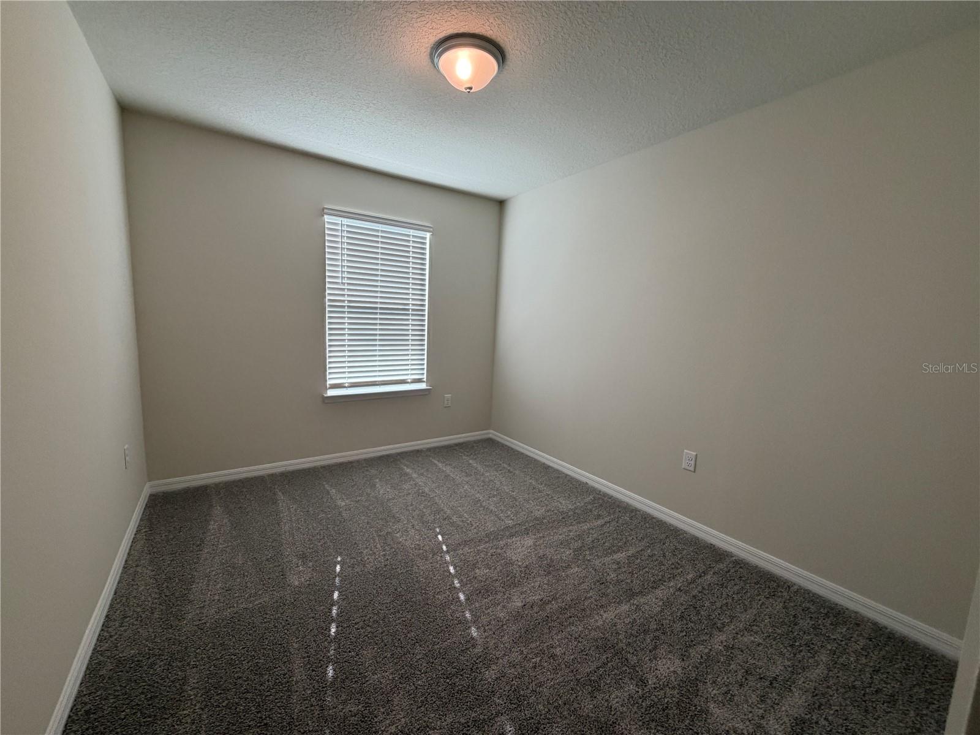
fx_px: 396
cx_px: 490
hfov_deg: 102.1
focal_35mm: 14
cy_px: 368
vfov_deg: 85.7
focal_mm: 2.22
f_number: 2.2
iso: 200
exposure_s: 1/120
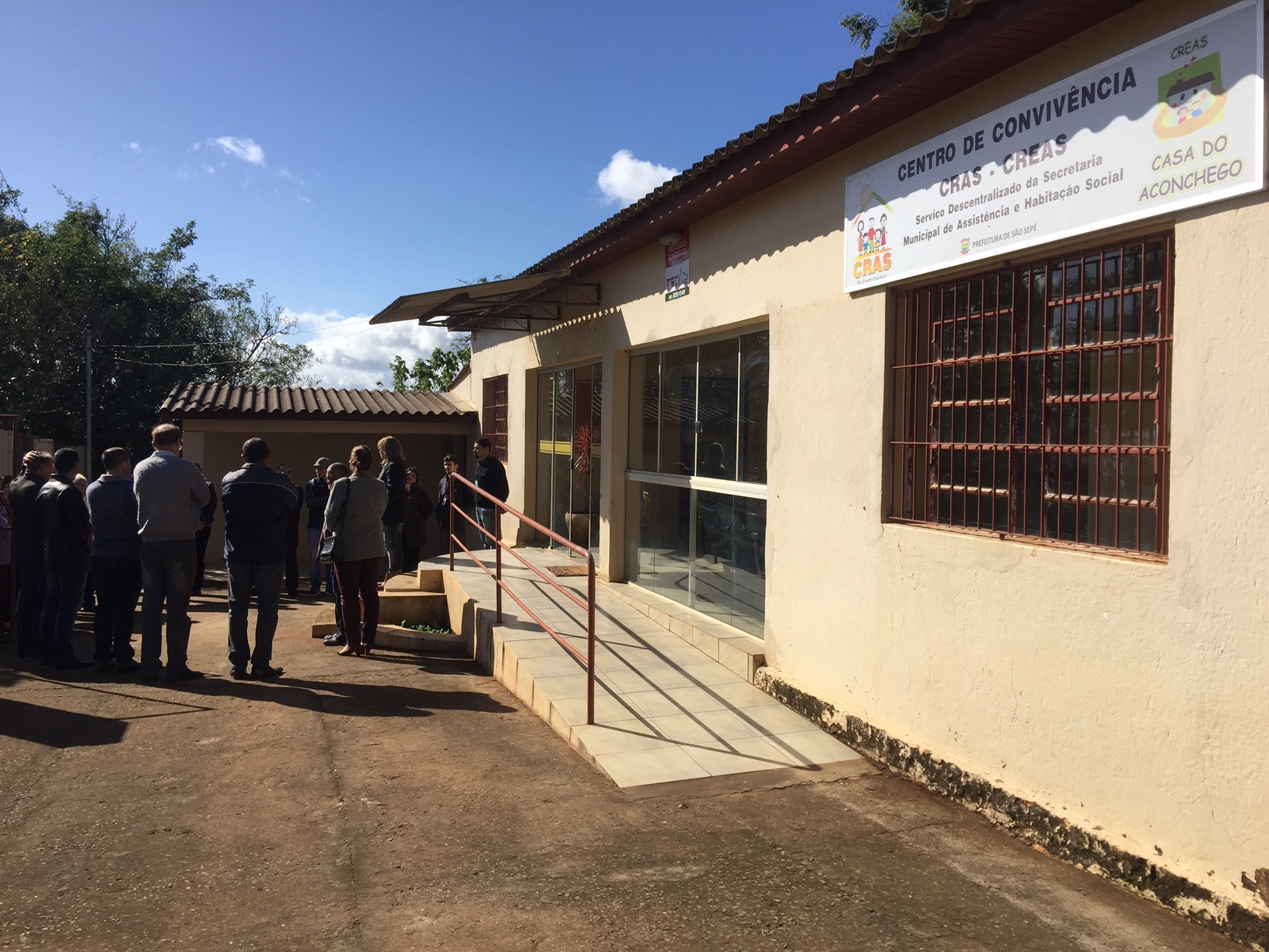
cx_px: 634
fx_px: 1063
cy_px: 476
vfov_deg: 48.2
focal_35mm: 29
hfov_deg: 61.7
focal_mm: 4.15
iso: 32
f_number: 2.2
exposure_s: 1/2639
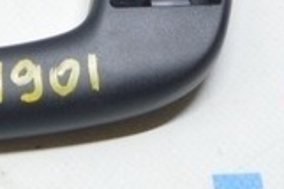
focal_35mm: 191
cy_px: -223
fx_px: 1505
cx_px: -150
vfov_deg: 6.9
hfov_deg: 10.4
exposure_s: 1/40
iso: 400
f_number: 3.5
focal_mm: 20
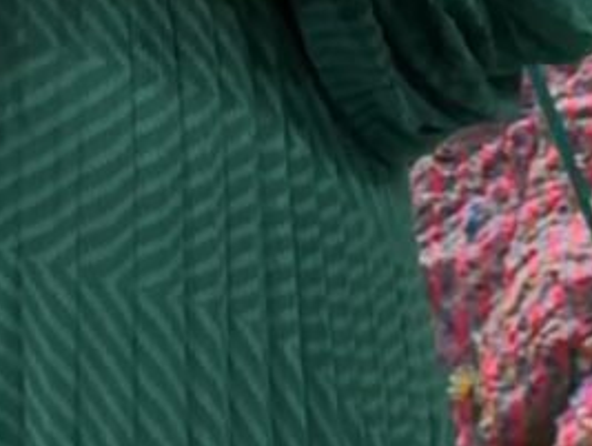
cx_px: 142
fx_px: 2398
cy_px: -477
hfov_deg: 14.0
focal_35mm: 140
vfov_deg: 9.8
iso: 100
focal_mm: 5.1
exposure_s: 1/101
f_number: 1.6
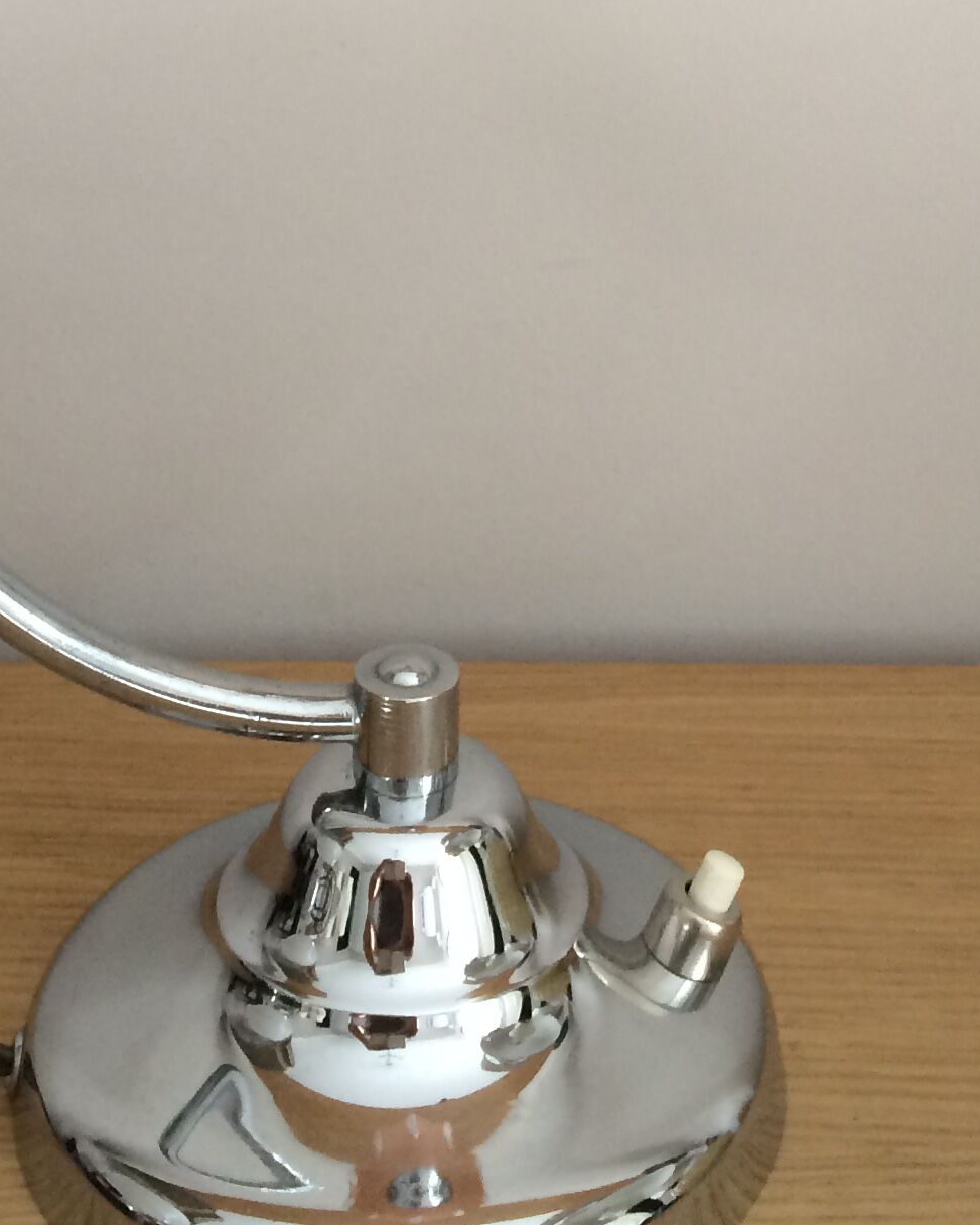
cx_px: 549
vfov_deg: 23.0
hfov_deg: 20.2
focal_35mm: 76
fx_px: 2755
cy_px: -235
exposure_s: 1/33
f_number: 2.2
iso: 64
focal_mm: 4.15
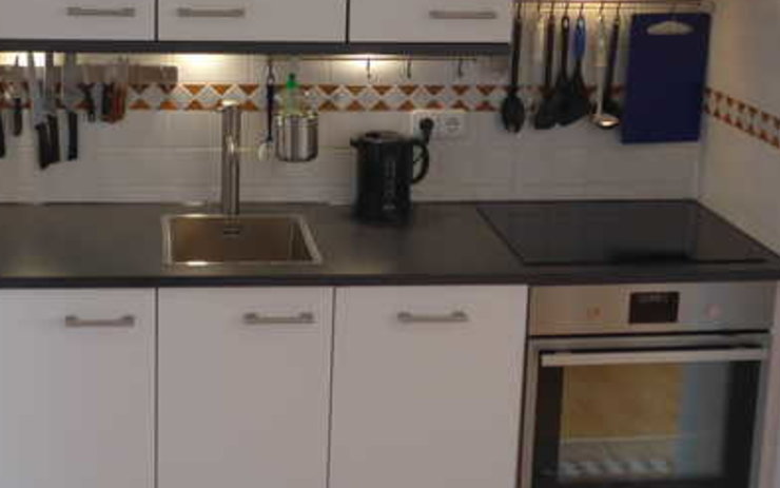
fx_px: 1425
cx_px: 287
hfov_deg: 30.5
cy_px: 145
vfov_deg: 19.3
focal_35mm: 67
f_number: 2.5
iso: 160
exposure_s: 1/60
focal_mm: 8
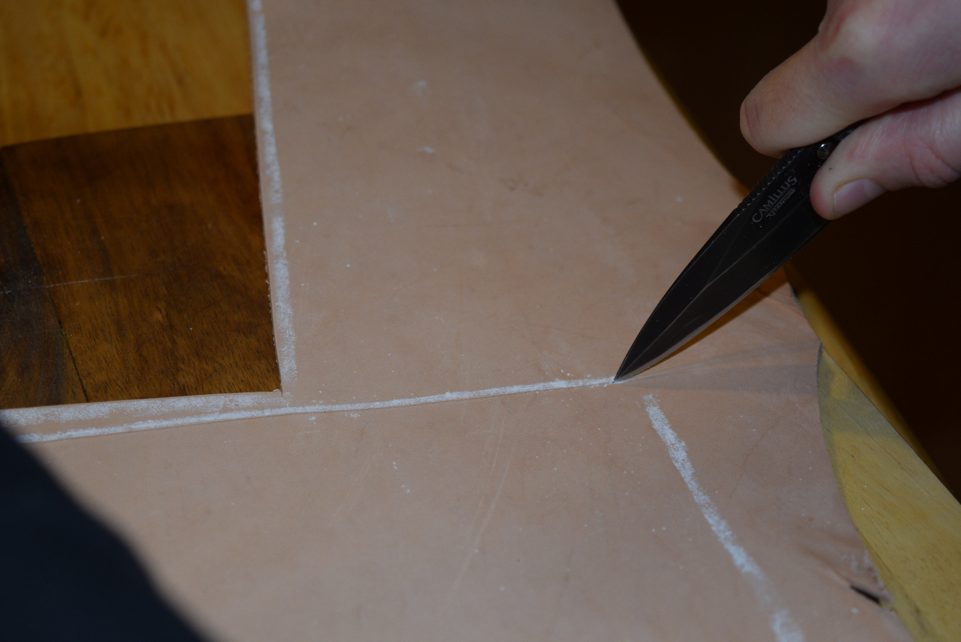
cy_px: 321
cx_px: 480
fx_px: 1923
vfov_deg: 18.9
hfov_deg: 28.1
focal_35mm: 72
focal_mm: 48
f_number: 5.3
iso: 360
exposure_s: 1/80
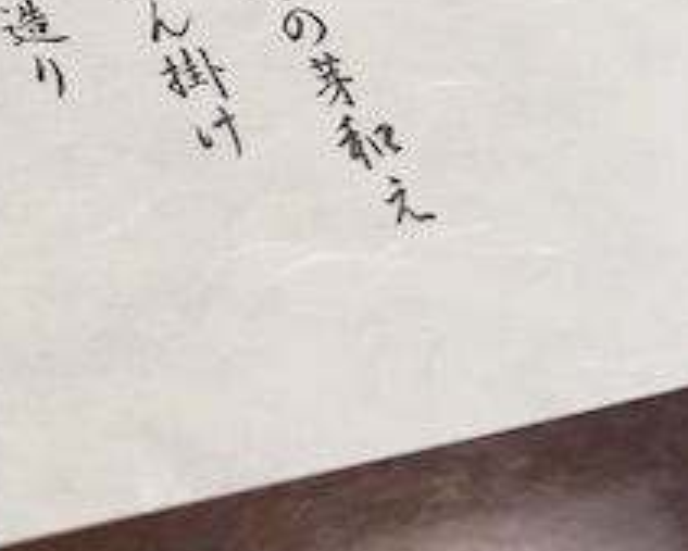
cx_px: -220
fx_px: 1548
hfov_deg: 22.3
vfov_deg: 19.6
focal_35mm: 76
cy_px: -8
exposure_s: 1/30
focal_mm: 4.15
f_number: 2.2
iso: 40
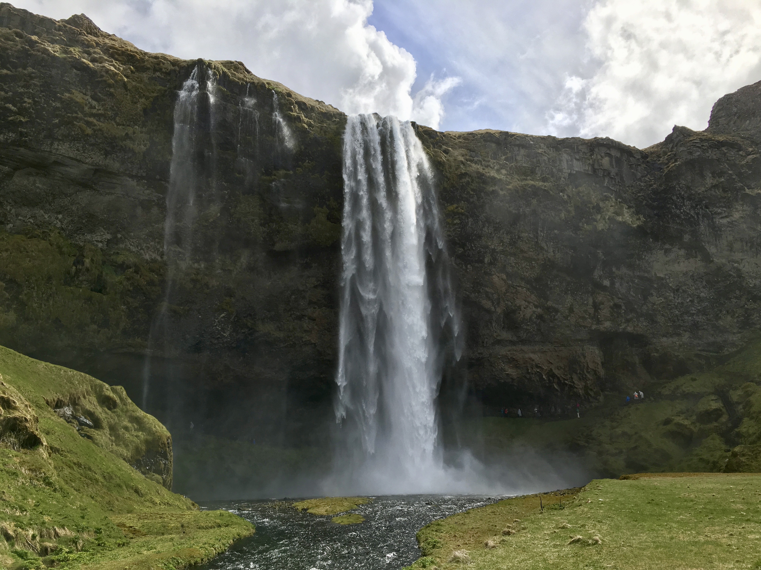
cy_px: 285
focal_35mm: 29
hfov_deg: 61.7
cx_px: 380
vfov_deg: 48.2
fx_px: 638
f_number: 2.2
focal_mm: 4.15
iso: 25
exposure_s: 1/1923
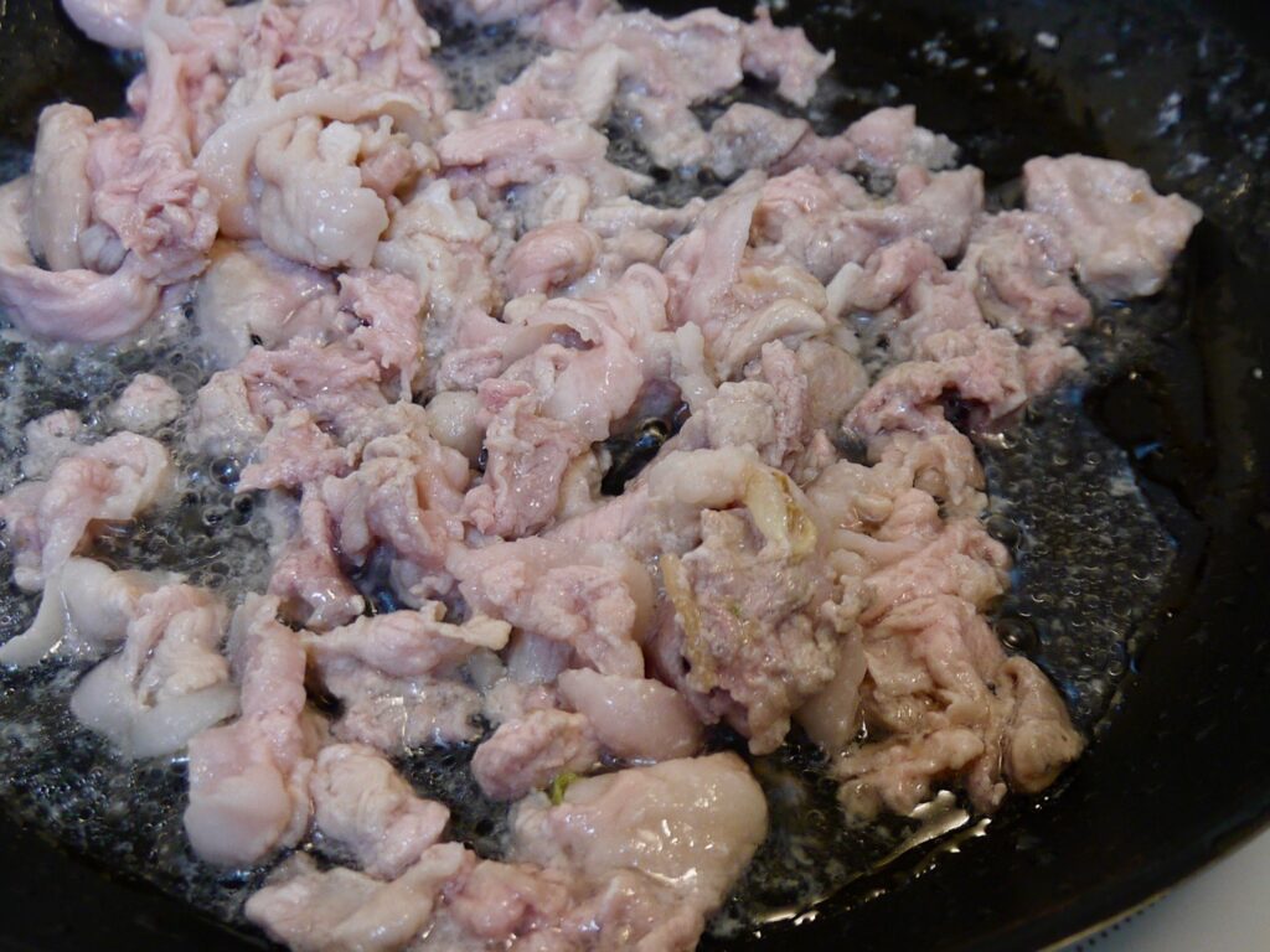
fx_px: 1981
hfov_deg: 35.5
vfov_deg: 27.0
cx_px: 635
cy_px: 476
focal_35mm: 54
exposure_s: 1/60
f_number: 3.5
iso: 320
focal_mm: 14
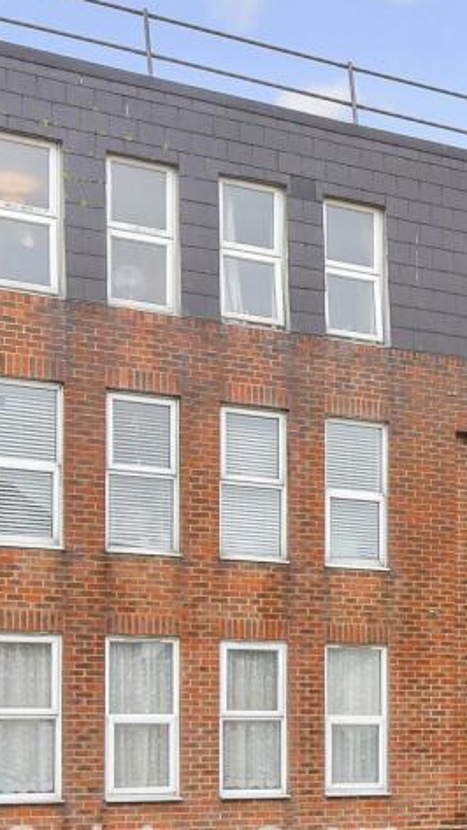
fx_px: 1497
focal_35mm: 68
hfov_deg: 17.2
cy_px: 447
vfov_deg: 31.0
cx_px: 497
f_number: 8
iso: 500
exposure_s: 1/80
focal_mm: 20
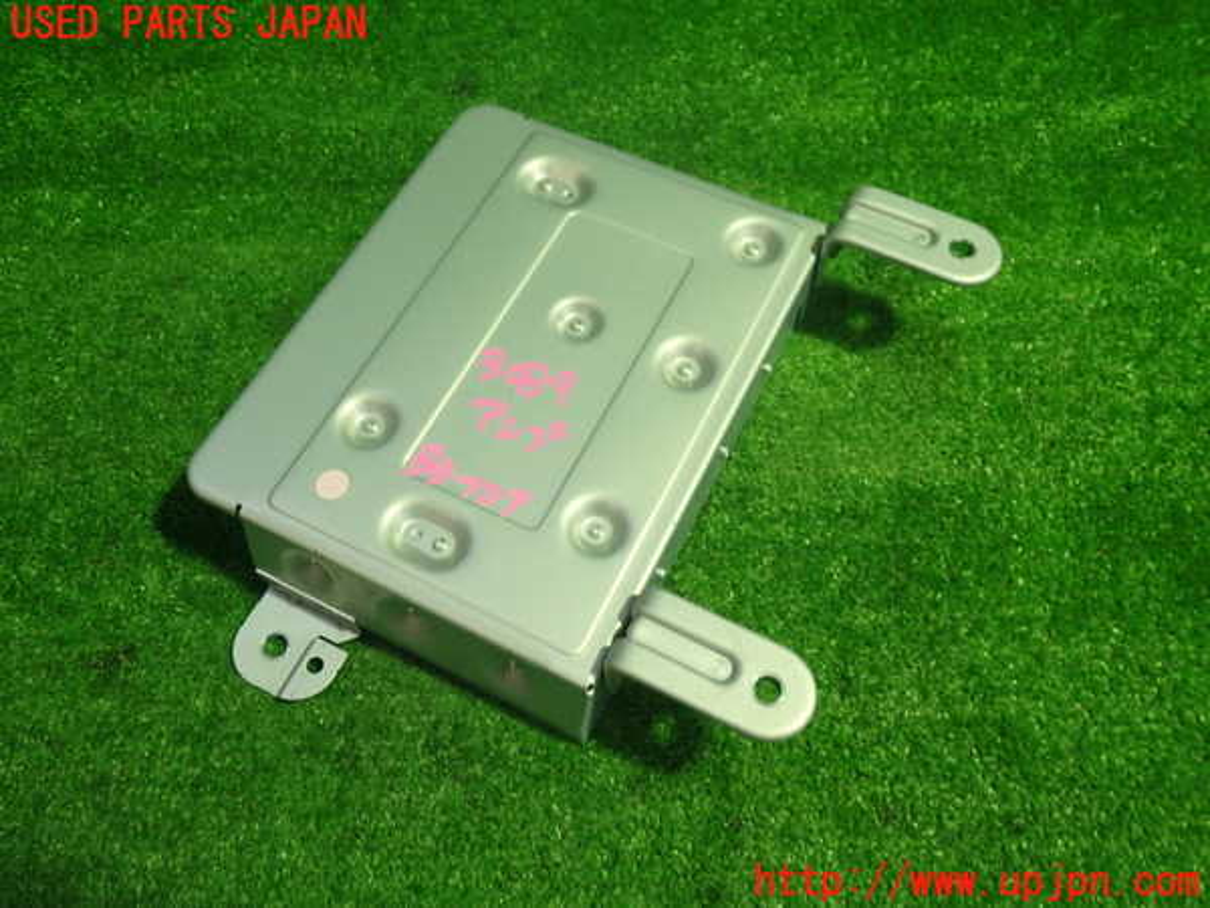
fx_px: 1049
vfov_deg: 46.8
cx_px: 605
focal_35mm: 30
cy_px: 454
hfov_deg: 60.0
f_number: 2.3
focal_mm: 5.4
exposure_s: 1/40
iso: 200
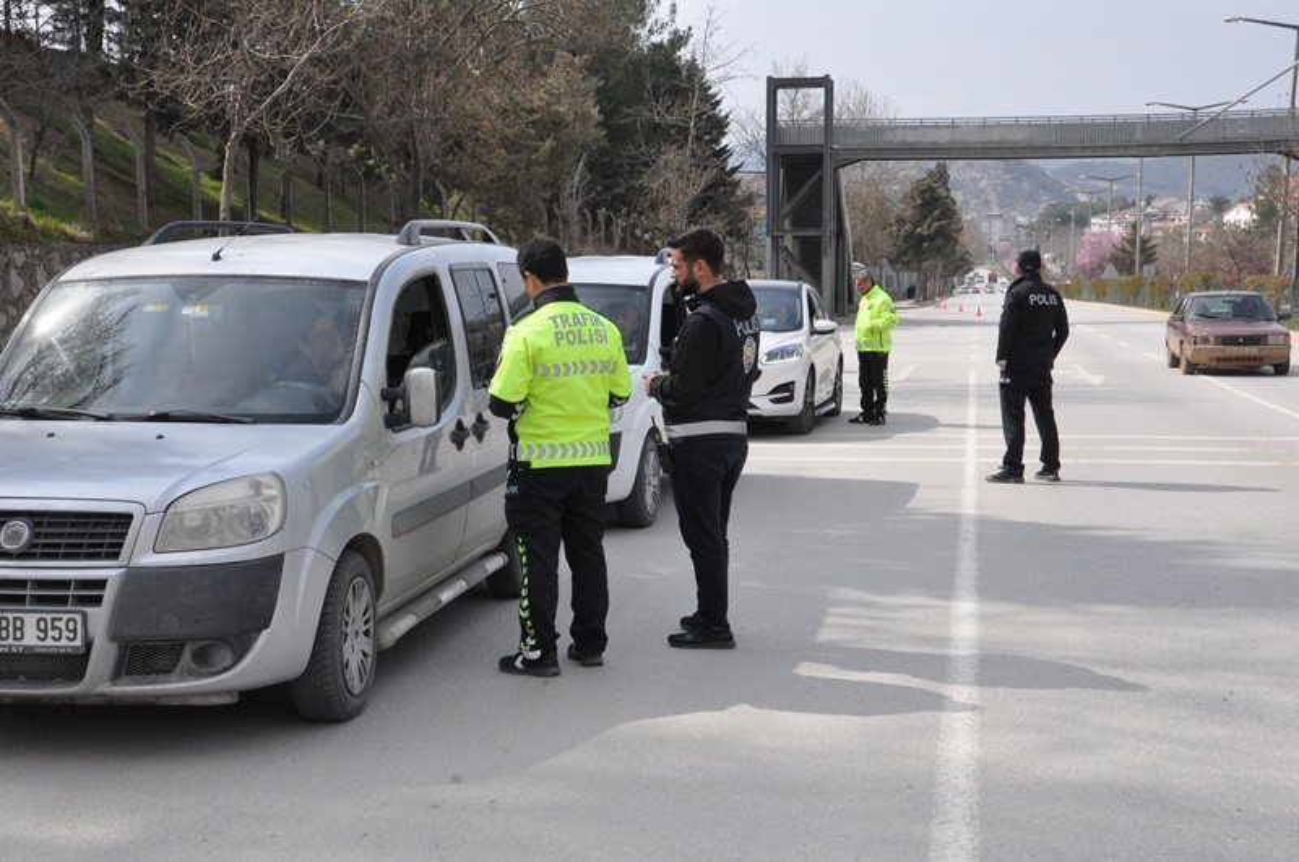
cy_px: 431
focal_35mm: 48
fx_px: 1730
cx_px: 650
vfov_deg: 28.0
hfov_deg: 41.2
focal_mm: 32
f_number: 14
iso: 1600
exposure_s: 1/800
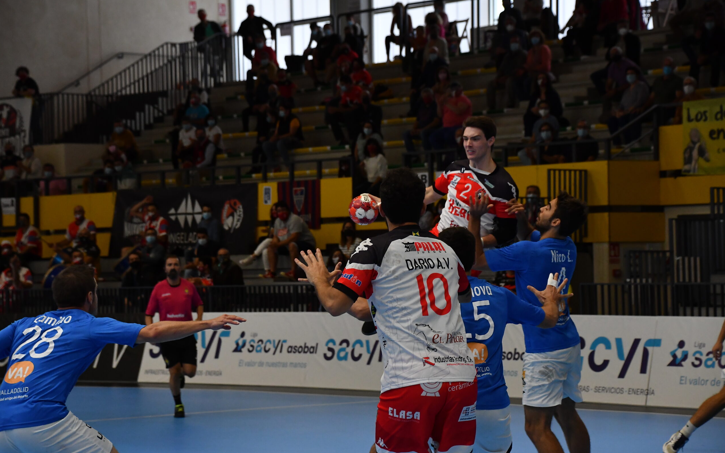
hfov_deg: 17.0
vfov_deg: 10.7
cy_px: 214
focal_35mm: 123
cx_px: 363
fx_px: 2430
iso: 2500
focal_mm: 80
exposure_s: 1/800
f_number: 5.3
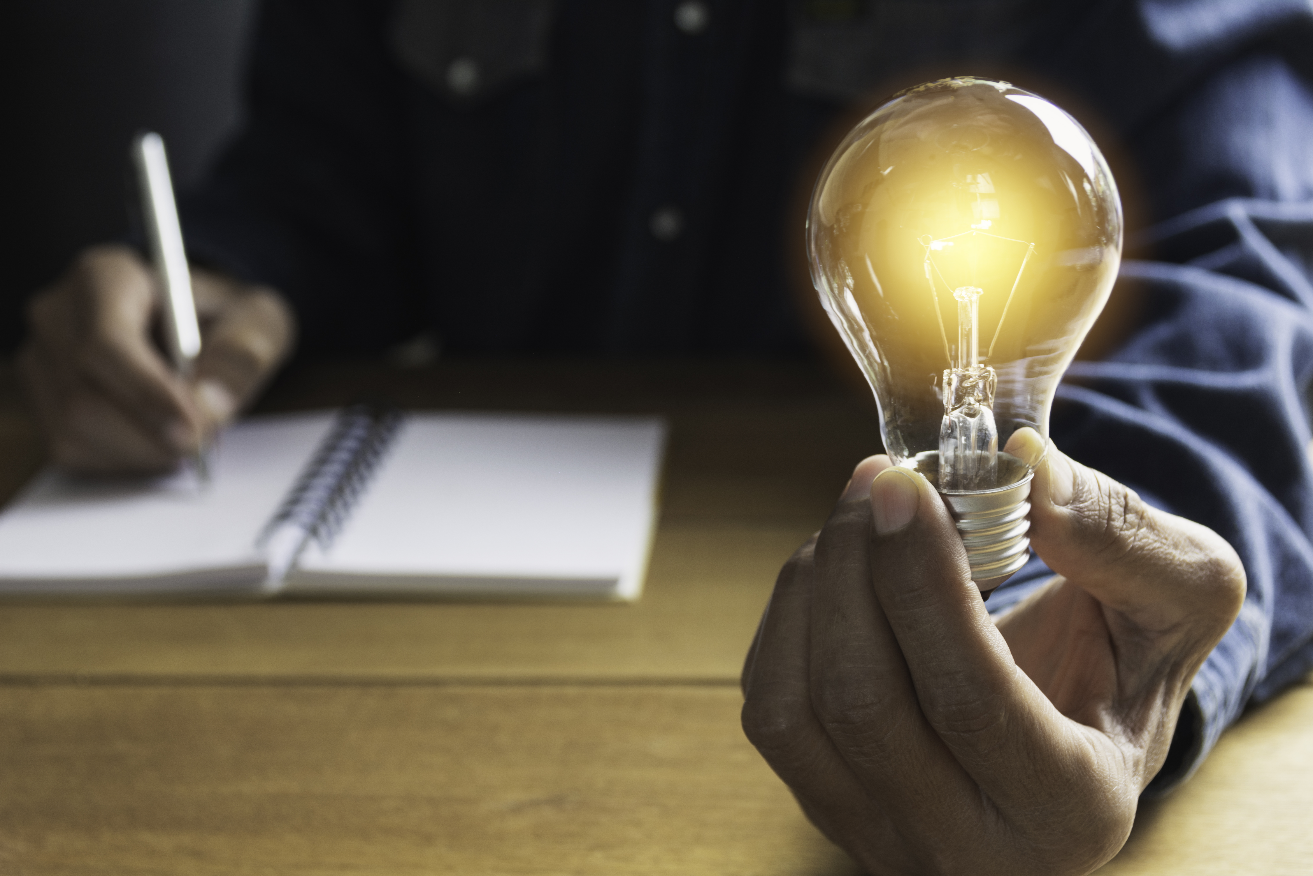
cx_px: 656
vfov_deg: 22.6
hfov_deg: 33.4
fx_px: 2188
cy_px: 438
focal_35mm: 60
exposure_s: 1/6
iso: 100
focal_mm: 40
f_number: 4.8
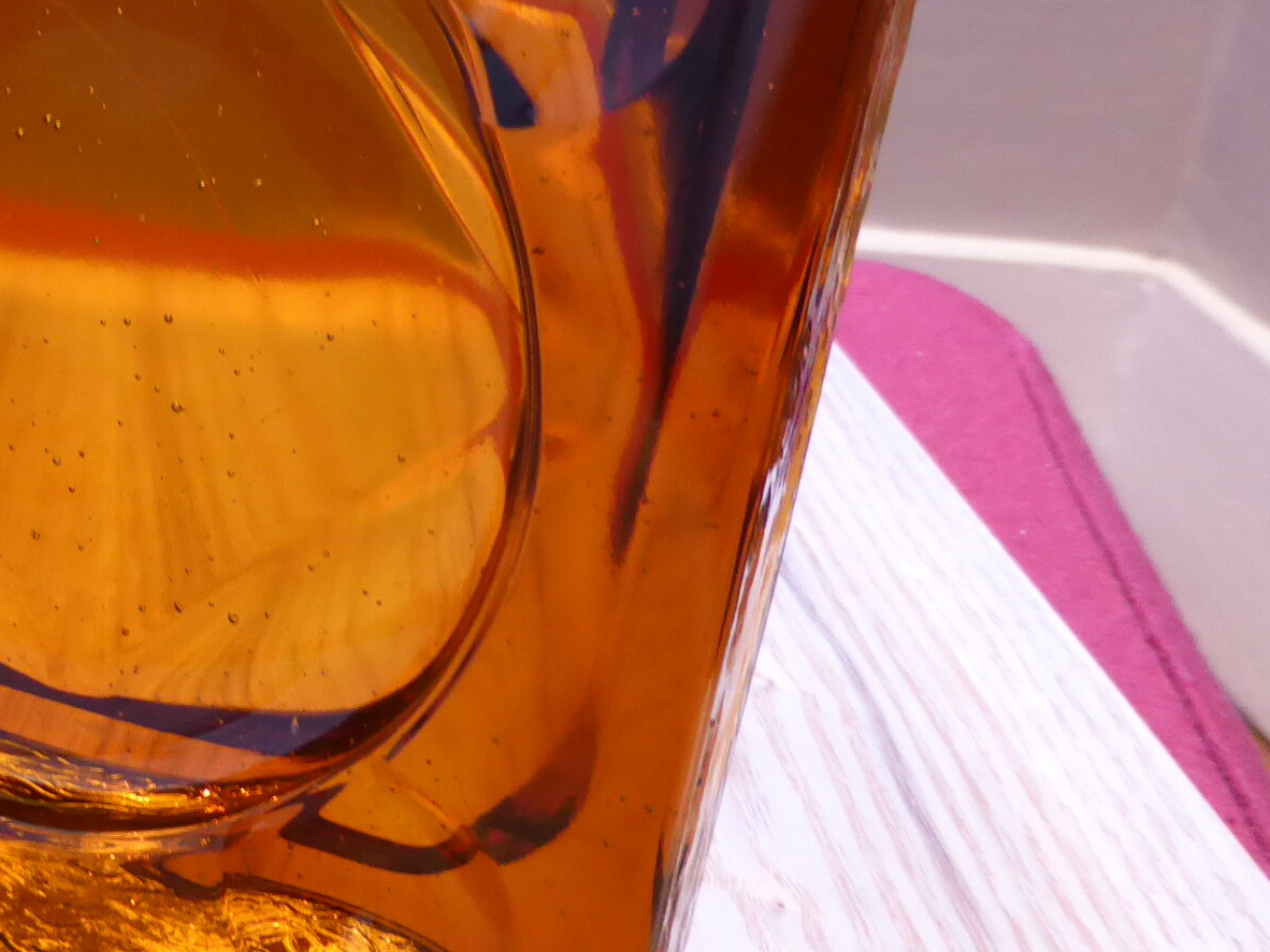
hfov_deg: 34.5
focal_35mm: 52
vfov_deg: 27.9
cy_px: 351
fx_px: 1907
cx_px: 91
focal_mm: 4.3
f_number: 3.3
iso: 400
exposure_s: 1/15
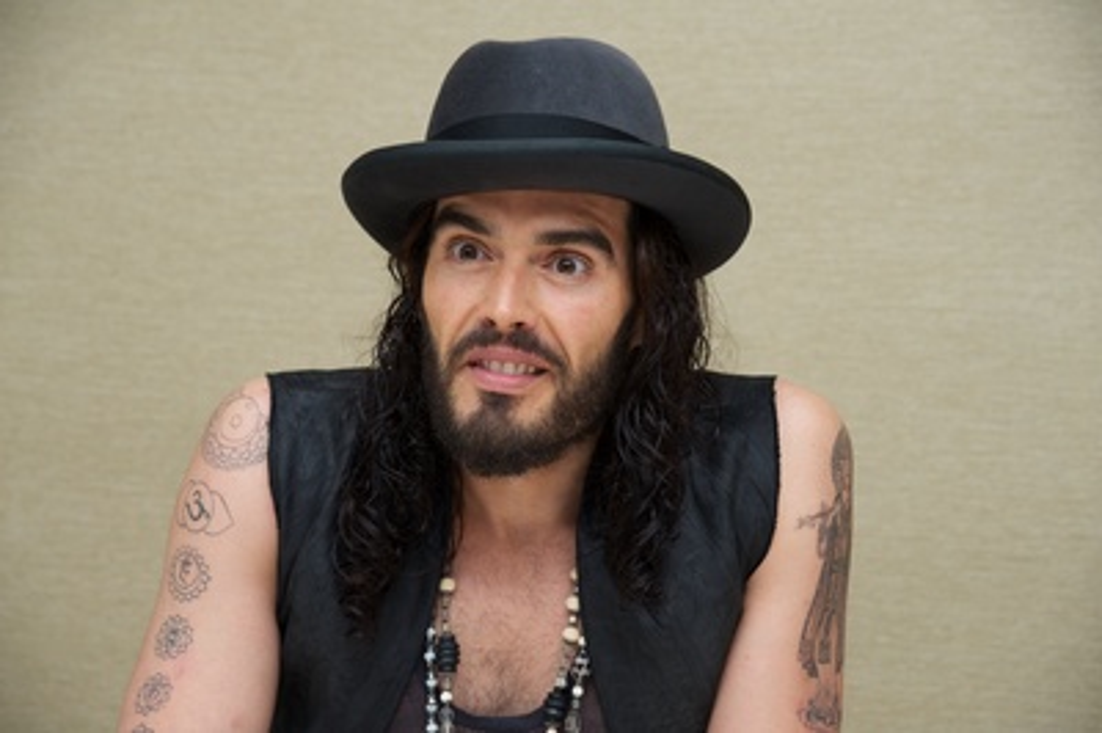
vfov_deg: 14.8
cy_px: 366
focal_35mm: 92
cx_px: 551
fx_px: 2814
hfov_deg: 22.2
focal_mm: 92
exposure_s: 1/80
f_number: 8
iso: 400
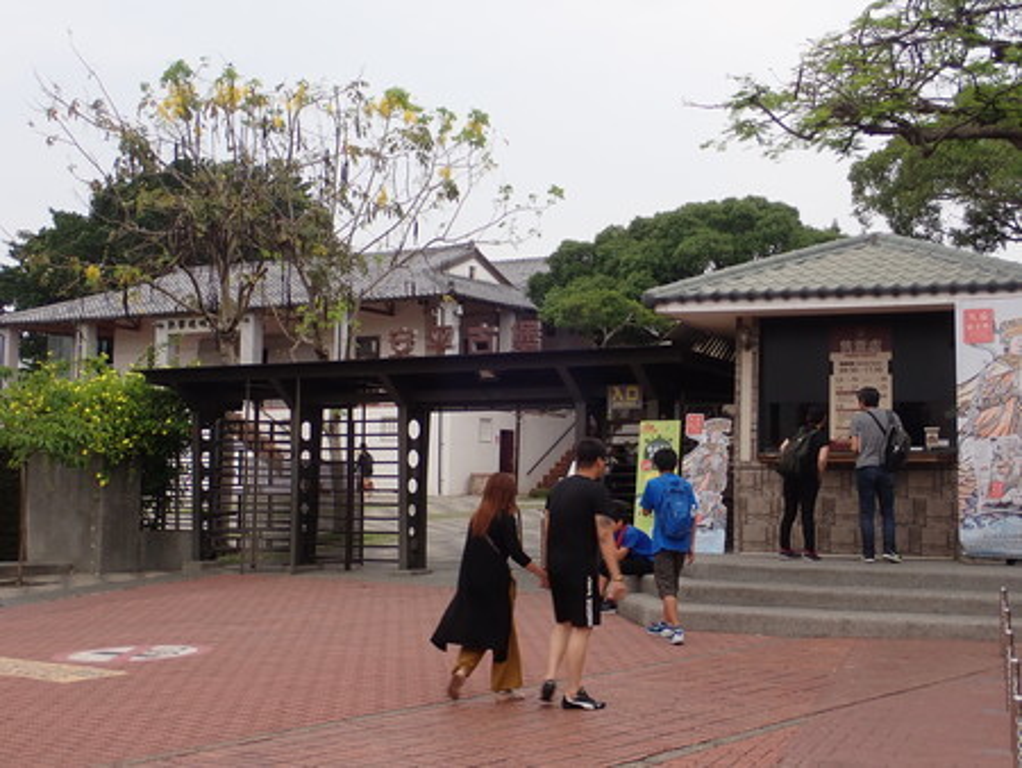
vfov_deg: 27.5
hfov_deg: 36.2
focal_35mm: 53
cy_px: 384
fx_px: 1566
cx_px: 511
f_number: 13
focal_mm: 9.61
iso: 200
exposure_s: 1/60
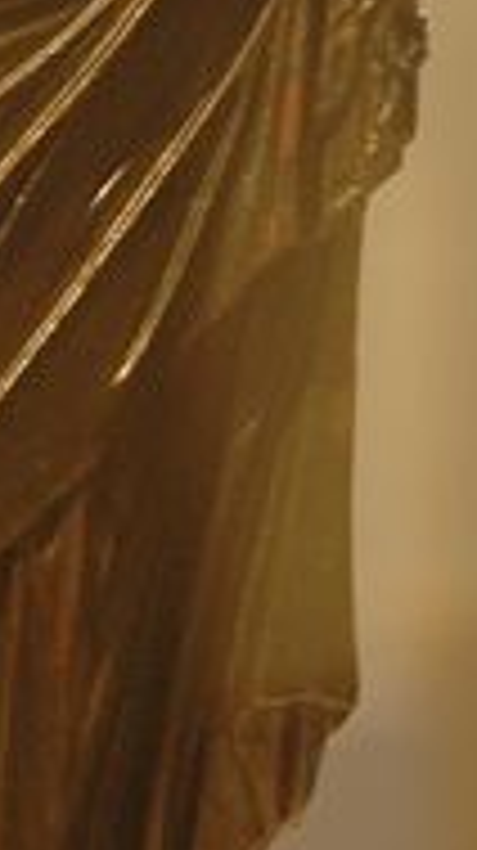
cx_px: 0
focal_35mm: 286
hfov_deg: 4.2
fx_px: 6445
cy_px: -65
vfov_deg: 7.5
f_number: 4.8
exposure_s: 1/40
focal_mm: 52
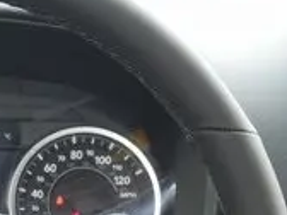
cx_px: -80
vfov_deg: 9.0
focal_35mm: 160
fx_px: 1327
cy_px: 332
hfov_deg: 12.0
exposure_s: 1/15
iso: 320
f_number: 5.6
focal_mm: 21
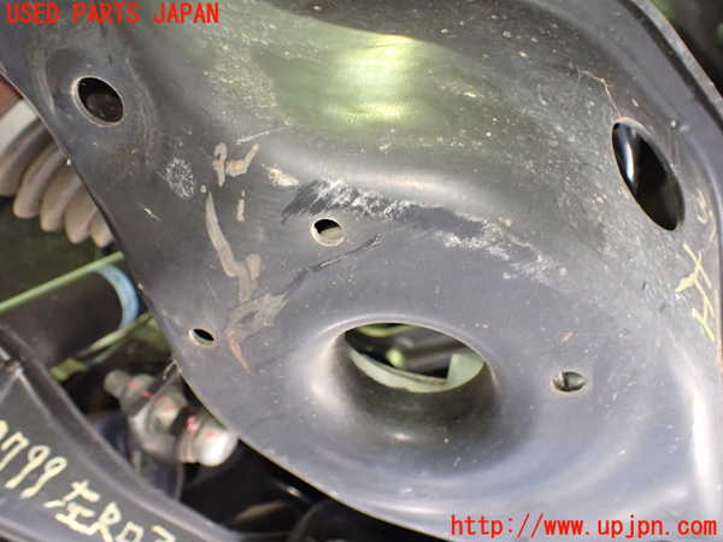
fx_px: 627
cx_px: 362
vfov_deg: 46.8
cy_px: 271
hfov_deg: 60.0
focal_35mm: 30
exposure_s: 1/30
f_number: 2.3
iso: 800
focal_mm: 5.4
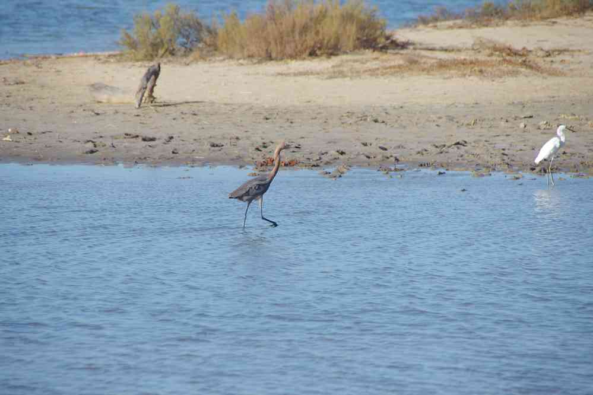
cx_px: 296
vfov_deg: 3.7
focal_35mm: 375
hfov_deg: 5.5
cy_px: 198
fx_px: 6177
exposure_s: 1/320
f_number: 10
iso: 400
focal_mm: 250
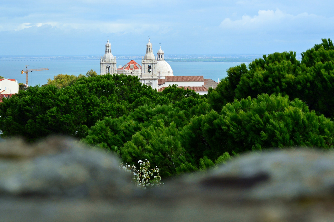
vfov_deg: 16.5
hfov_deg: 24.6
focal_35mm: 82
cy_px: 111
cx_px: 167
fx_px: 765
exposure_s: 1/500
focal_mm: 55
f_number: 11
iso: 400
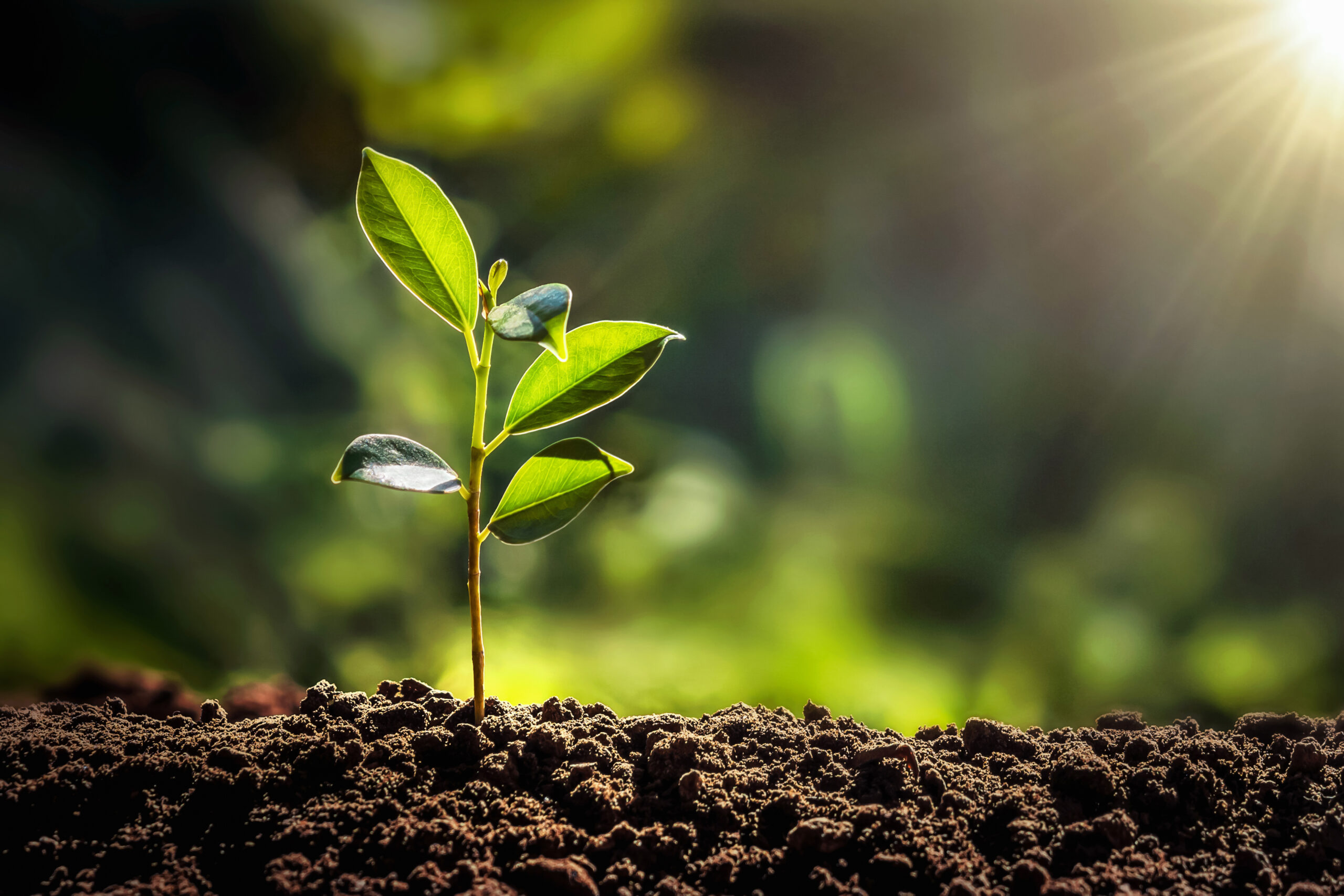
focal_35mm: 90
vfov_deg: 15.2
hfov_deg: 22.6
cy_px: 448
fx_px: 3360
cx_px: 672
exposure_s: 1/320
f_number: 5
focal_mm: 60
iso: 100
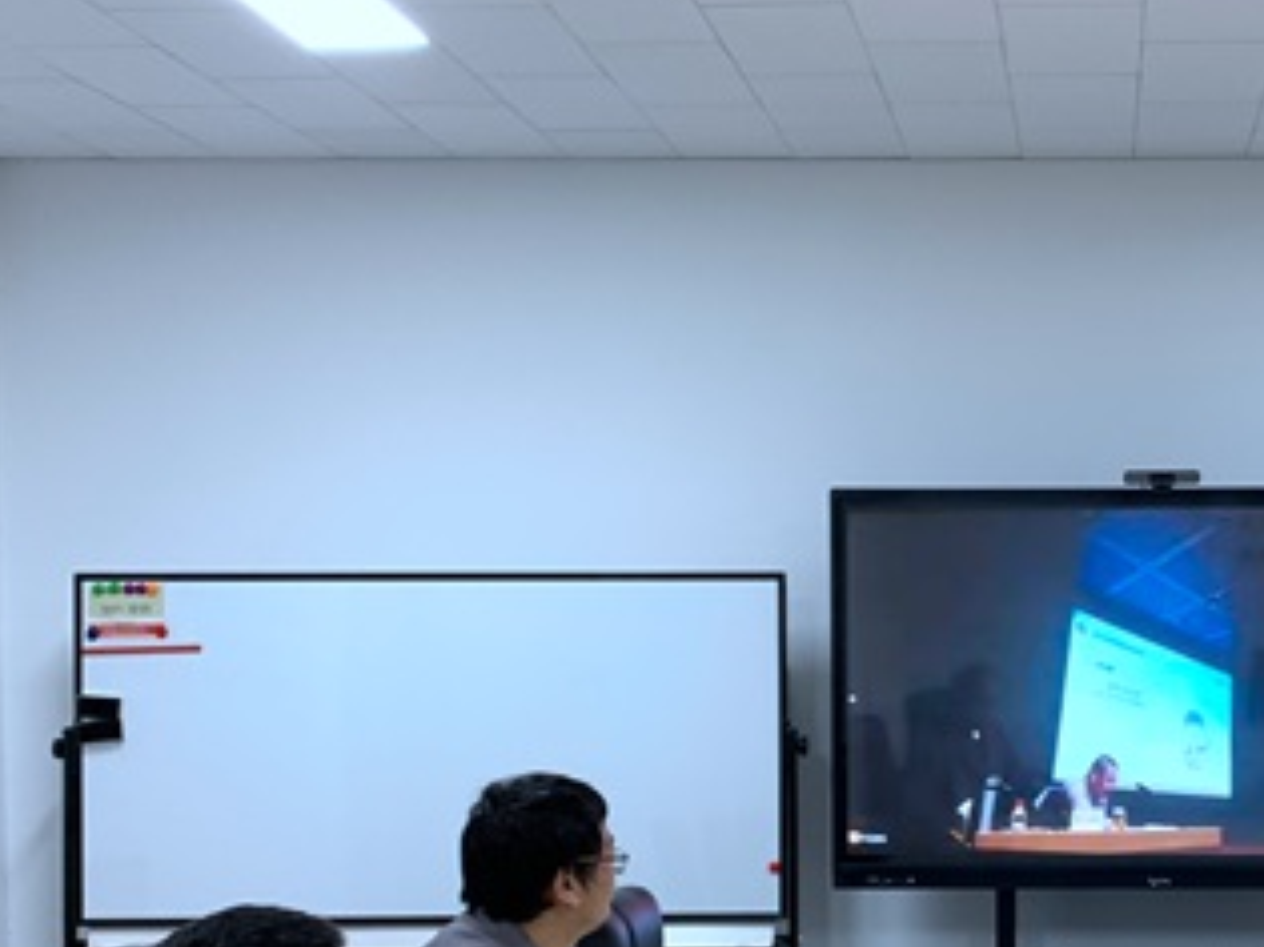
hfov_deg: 28.3
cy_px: 726
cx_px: 1136
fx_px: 2409
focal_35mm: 66
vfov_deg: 22.0
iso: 80
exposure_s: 1/60
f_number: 1.8
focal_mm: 4.25
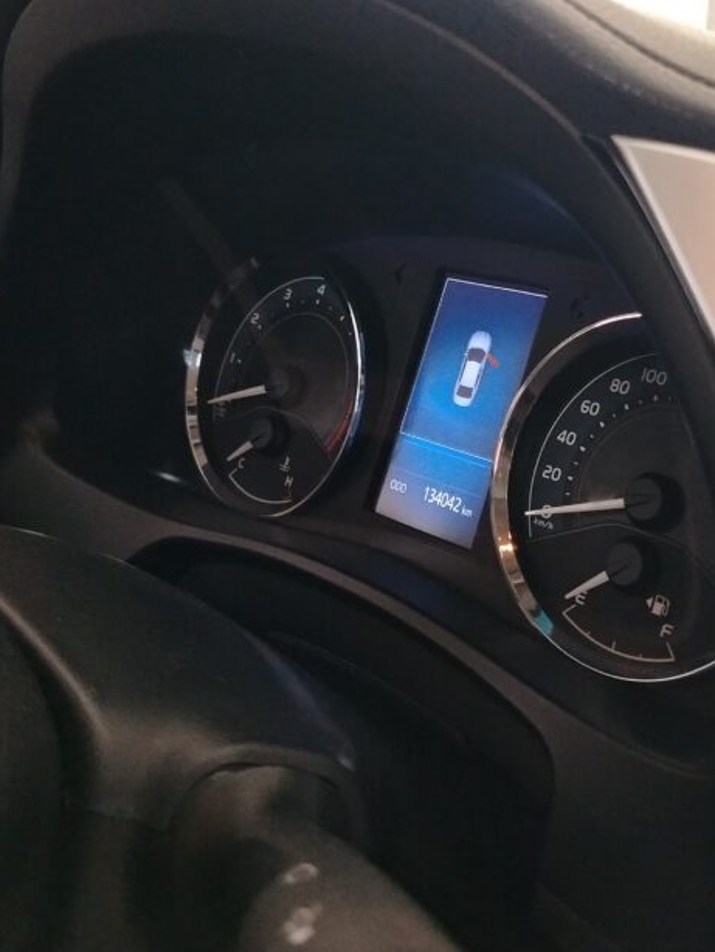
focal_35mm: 40
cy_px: 422
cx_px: 456
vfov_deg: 46.7
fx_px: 1101
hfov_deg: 35.7
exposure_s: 1/100
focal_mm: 5.25
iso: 3072
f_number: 1.75
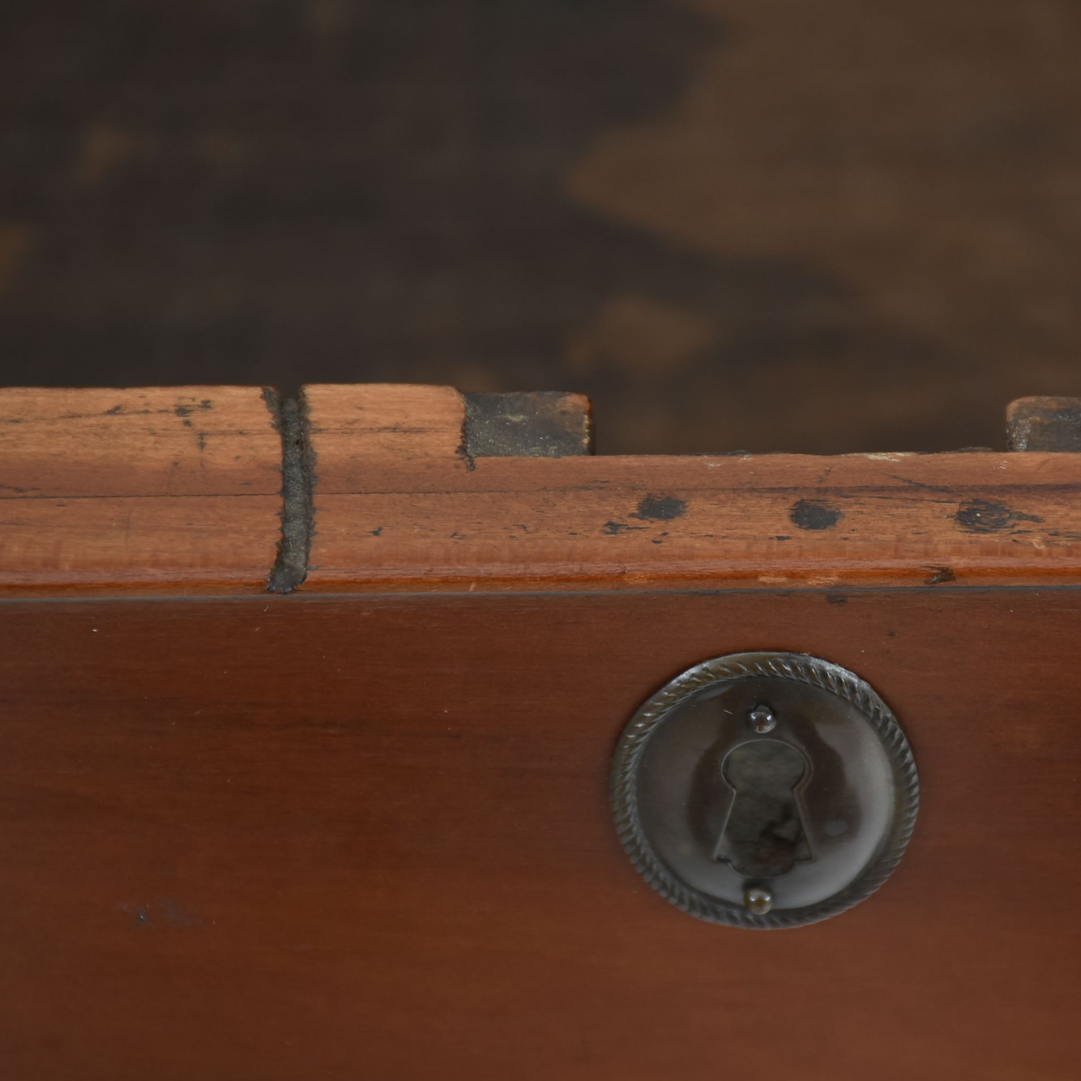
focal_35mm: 280
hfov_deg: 6.3
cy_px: 537
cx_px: 739
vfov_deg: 6.3
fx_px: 9893
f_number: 9
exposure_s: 1/160
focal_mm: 140
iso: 200
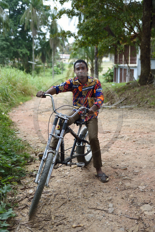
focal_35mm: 36
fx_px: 233
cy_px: 116
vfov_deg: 53.1
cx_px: 78
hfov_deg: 36.9
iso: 400
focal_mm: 36
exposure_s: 1/50
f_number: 2.8
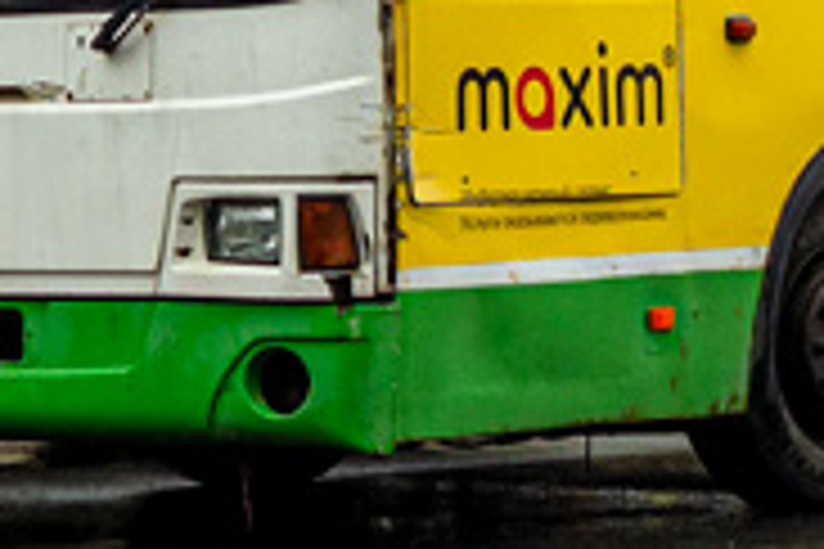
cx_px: 216
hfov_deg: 8.3
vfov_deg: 5.3
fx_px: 5699
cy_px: -832
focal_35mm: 249
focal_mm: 14.23
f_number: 3.5
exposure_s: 1/320
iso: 125
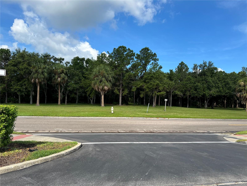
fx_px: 186
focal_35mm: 26
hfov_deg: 67.3
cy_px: 93
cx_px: 124
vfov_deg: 53.1
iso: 50
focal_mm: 5.7
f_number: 1.5
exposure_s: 1/2915
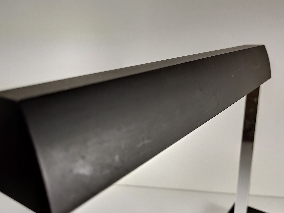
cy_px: 121
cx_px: 139
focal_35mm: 33
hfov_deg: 55.3
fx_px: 271
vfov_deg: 42.9
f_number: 1.75
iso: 112
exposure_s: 1/131
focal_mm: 4.75
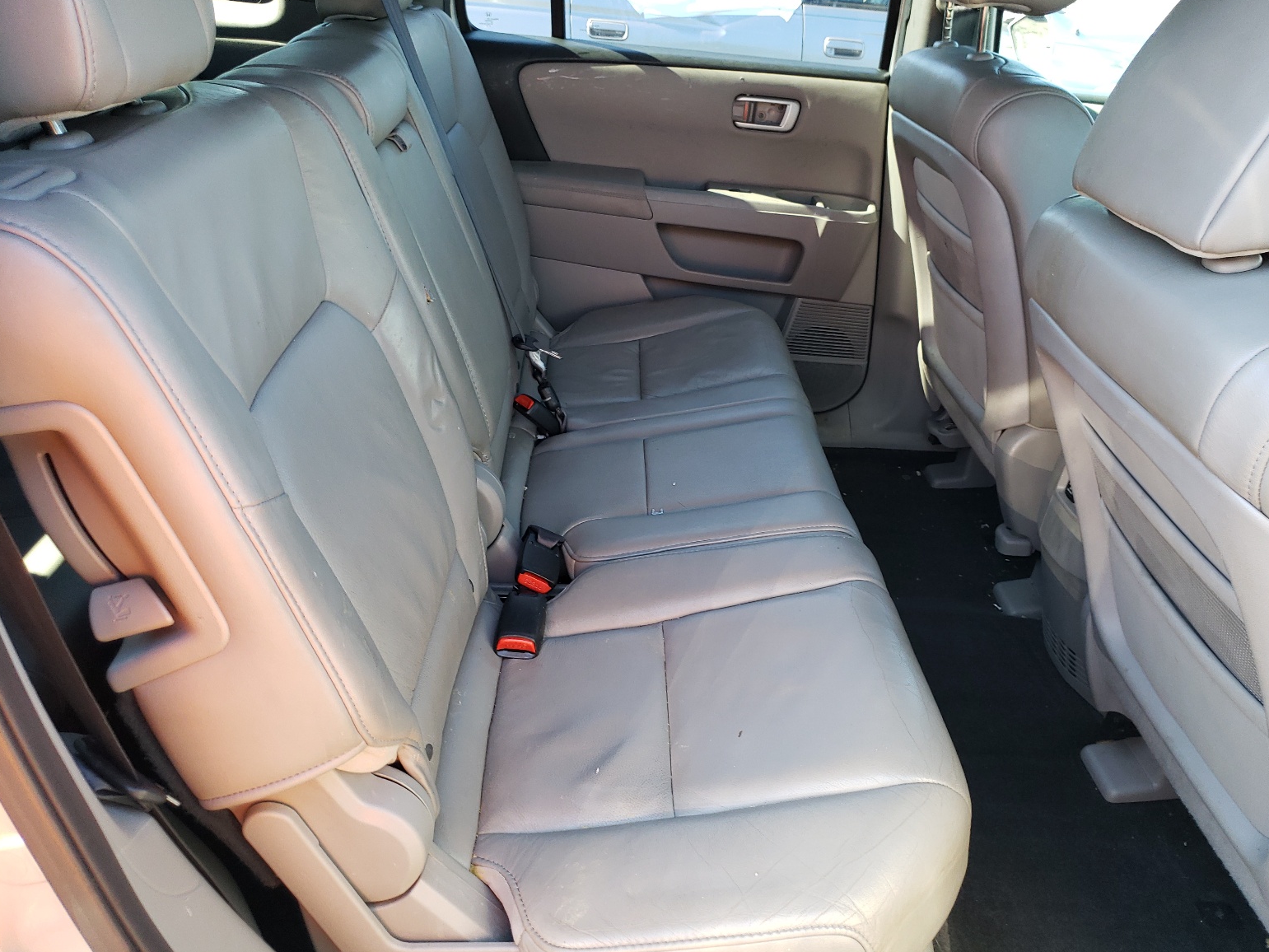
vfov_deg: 51.4
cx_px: 648
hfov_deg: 65.3
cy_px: 464
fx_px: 990
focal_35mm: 27
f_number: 1.5
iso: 82
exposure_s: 1/120
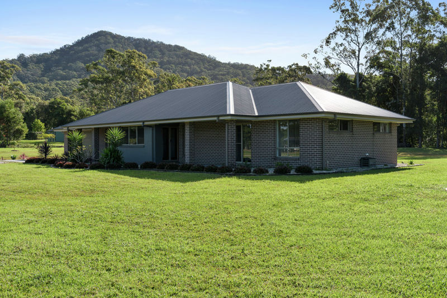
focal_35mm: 35
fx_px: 435
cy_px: 149
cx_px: 224
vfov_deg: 37.9
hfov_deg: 54.4
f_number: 9
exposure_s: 1/640
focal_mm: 35
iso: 200
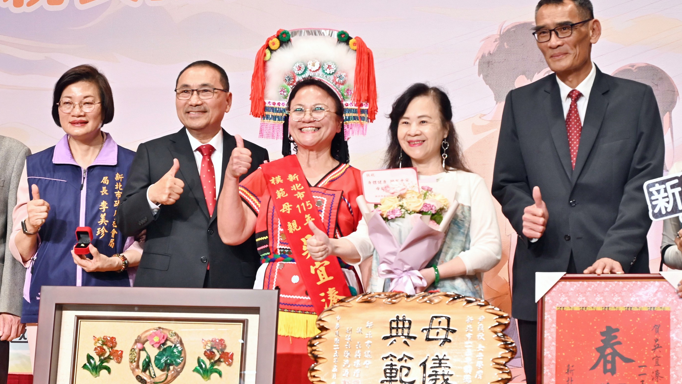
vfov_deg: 13.9
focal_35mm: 87
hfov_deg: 24.4
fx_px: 1573
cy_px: 196
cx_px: 257
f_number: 5
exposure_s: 1/125
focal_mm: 51
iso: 800
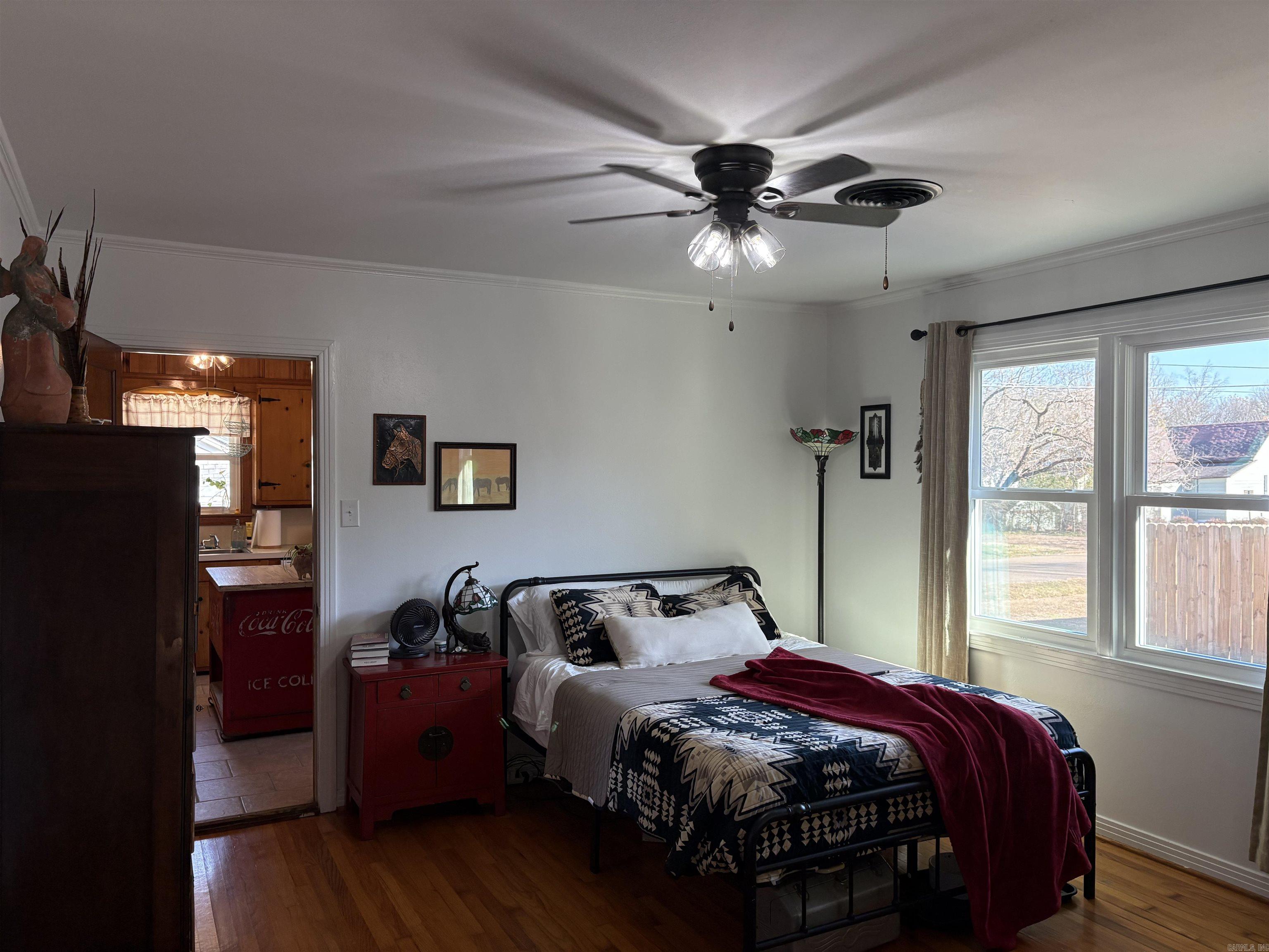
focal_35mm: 26
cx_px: 634
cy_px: 476
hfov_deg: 67.3
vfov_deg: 53.1
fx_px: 953
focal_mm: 5.96
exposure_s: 1/120
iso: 125
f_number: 1.6
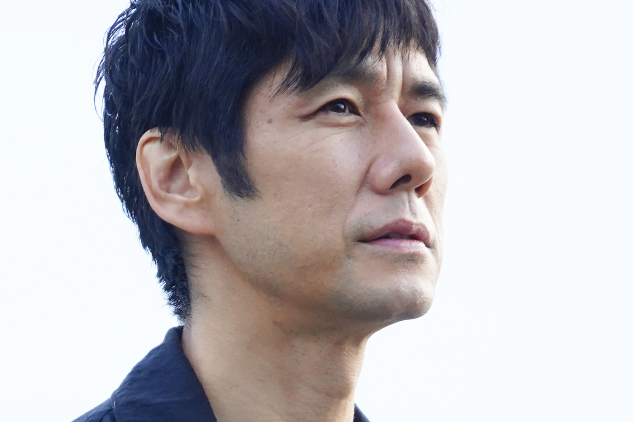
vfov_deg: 3.8
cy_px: 622
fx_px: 6338
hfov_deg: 5.7
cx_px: -46
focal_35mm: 360
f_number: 6.3
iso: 1600
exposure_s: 1/200
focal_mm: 101
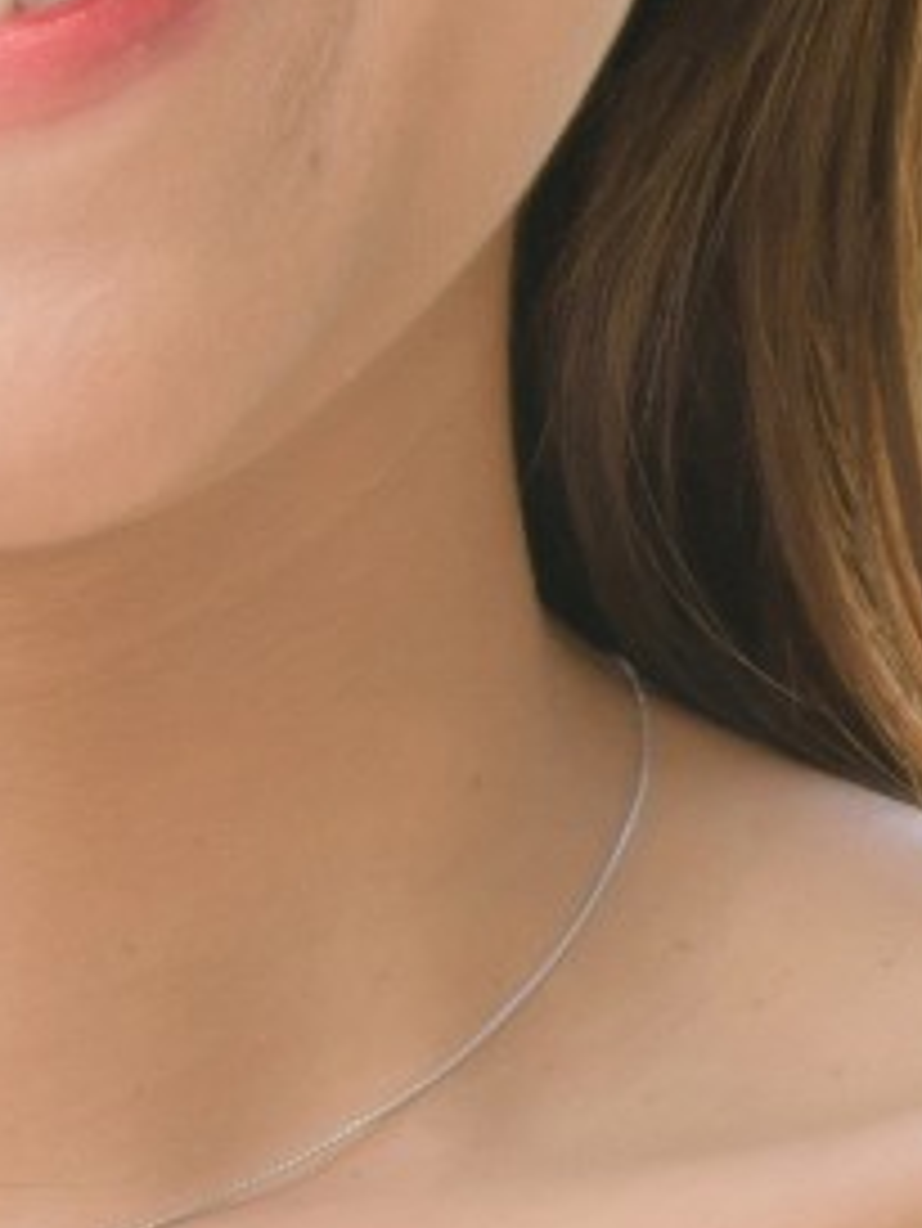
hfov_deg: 1.3
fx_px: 40489
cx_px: -112
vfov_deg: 1.7
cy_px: 355
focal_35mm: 1141
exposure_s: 1/500
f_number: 3.2
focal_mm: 200
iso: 200
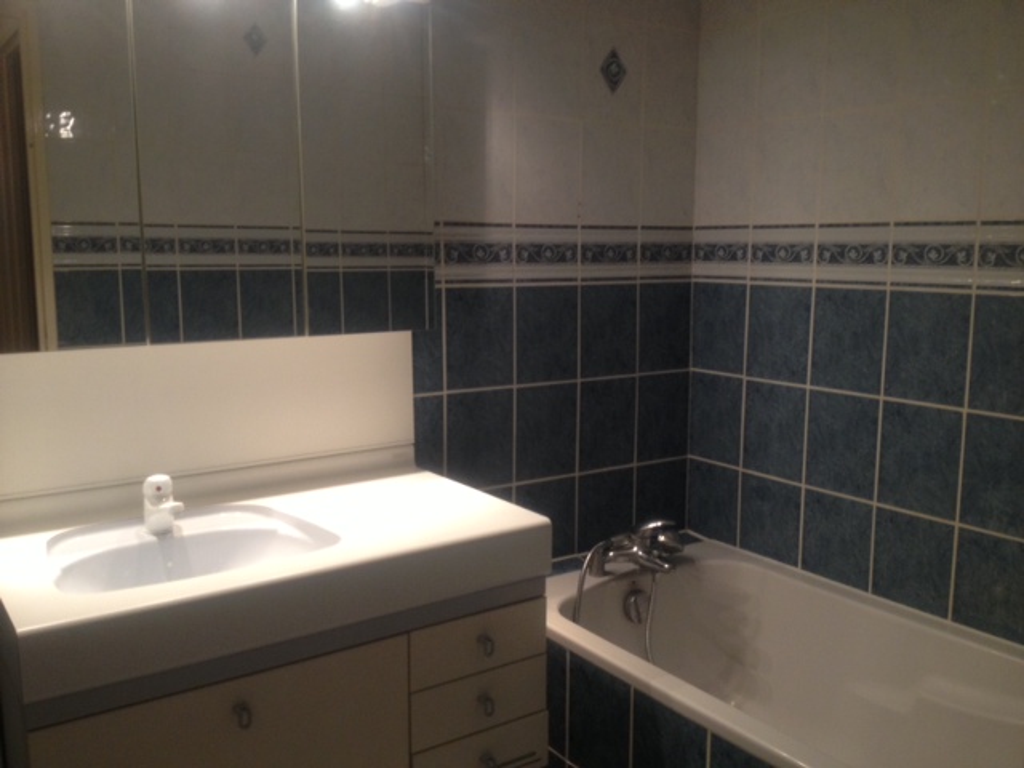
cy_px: 384
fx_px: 1035
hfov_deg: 52.6
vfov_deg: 40.7
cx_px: 512
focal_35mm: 35
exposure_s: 1/20
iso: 125
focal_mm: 4.28
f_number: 2.4
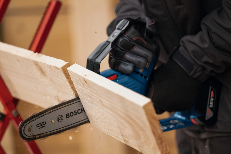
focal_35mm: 189
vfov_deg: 7.3
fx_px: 1213
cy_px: 77
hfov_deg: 10.9
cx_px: 116
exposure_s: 1/500
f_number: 2.8
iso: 800
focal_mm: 189
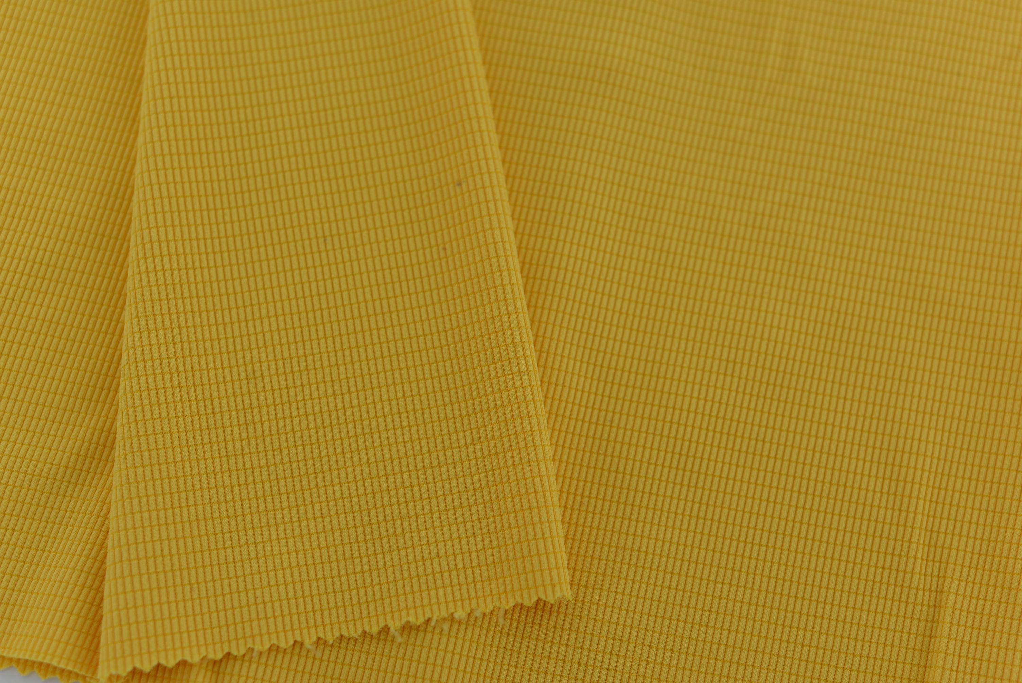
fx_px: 1420
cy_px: 342
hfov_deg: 39.6
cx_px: 511
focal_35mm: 50
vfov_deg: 27.0
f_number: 3.5
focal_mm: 50
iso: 100
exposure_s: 1/250
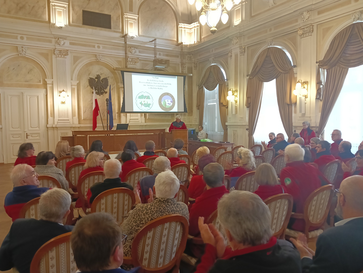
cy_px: 136
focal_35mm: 27
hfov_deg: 65.2
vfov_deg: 51.5
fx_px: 284
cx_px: 182
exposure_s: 1/100
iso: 1250
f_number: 1.8
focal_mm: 4.05
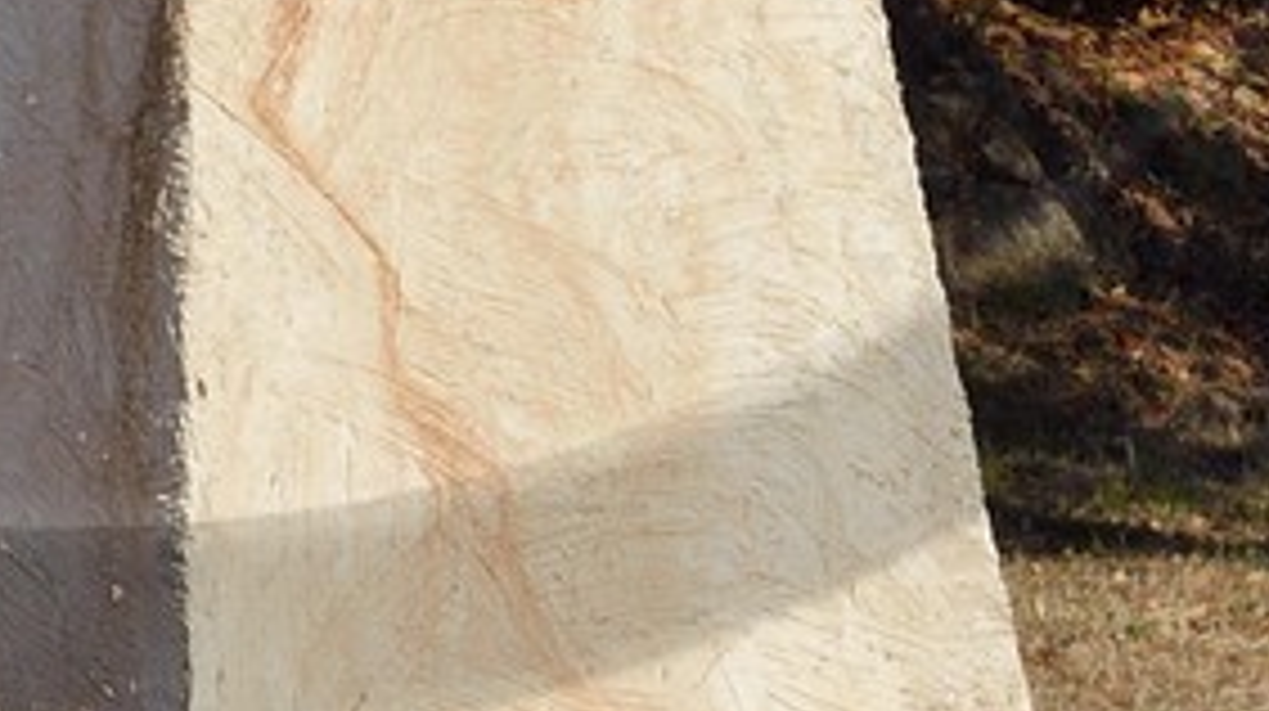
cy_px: -1125
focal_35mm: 369
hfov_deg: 5.8
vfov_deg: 3.2
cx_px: 50
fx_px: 12405
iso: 400
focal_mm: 62
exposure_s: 1/640
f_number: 13
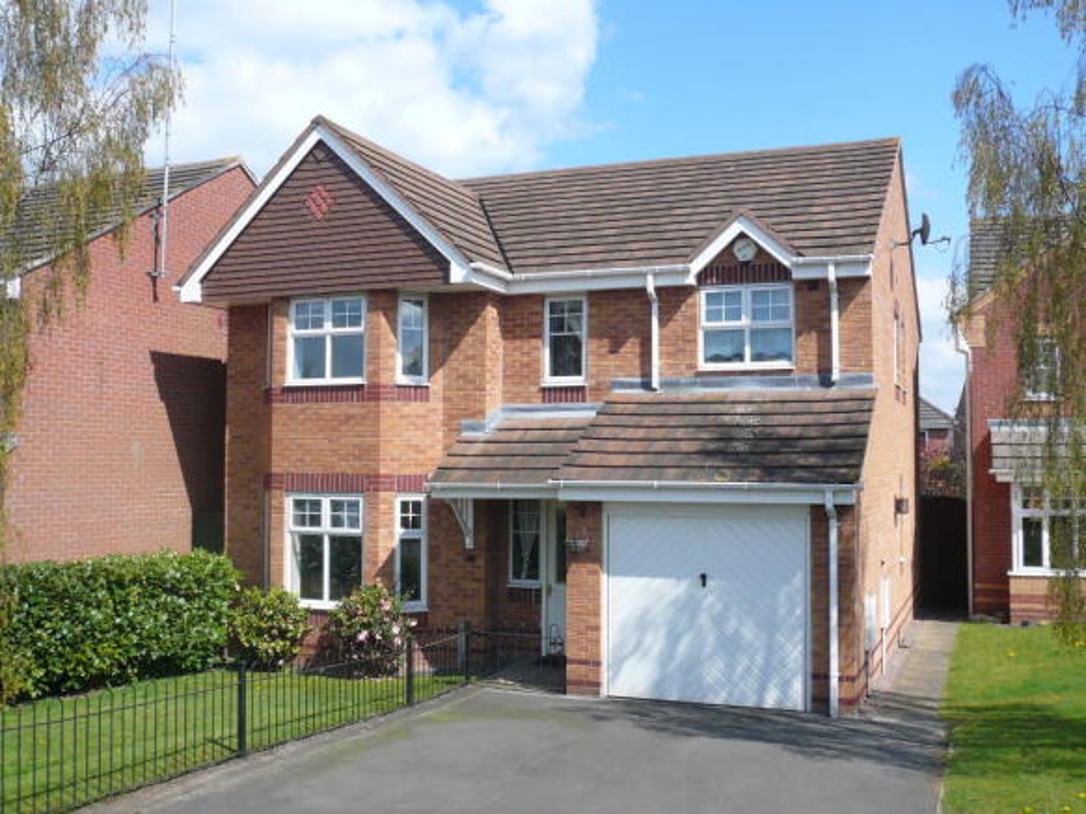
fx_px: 1098
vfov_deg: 40.7
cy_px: 407
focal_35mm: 35
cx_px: 543
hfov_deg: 52.6
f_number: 9
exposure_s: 1/160
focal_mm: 5.7
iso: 100
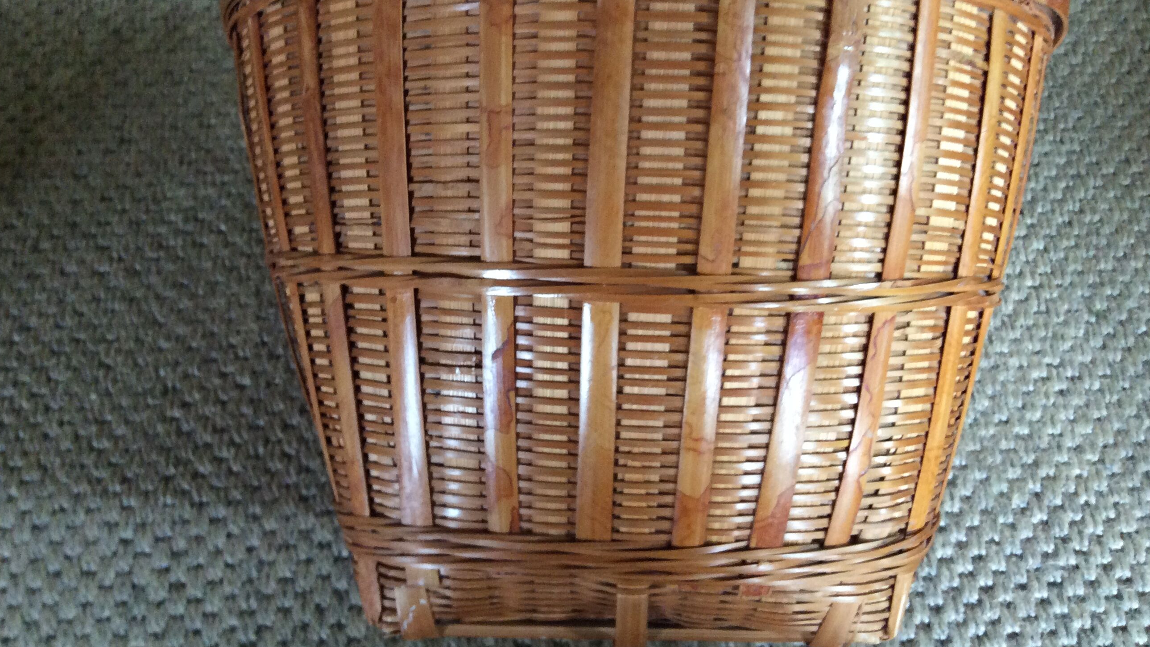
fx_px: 1067
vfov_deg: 33.6
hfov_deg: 56.6
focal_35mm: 35
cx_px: 575
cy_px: 259
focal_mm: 3.3
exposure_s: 1/25
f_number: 2.4
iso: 160
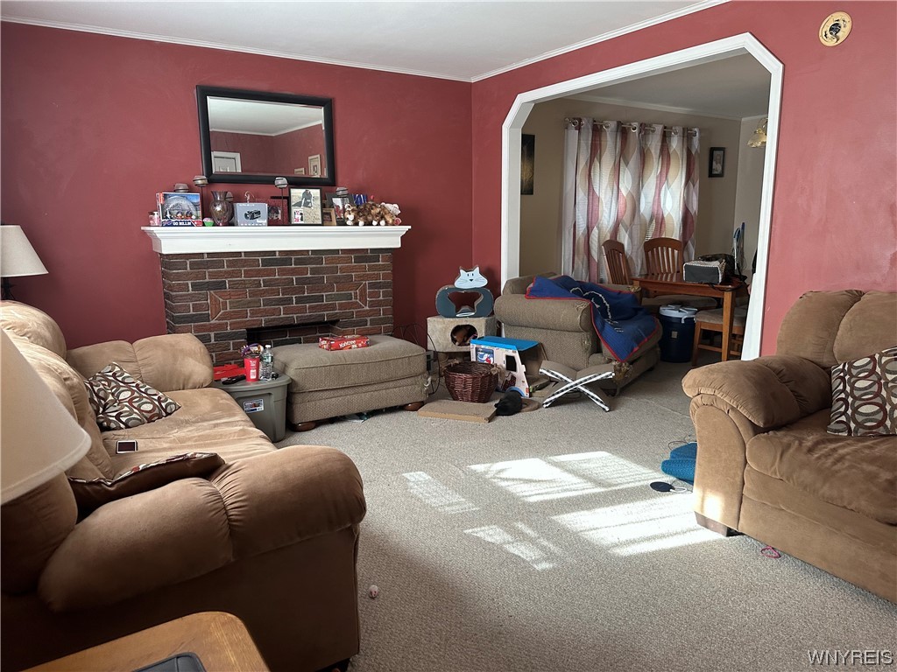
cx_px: 448
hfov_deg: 71.6
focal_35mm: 24
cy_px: 336
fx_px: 622
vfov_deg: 56.8
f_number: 1.78
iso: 200
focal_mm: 6.86
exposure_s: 1/121
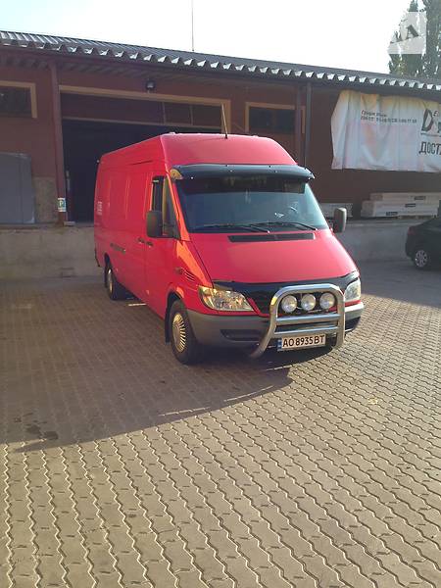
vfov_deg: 55.4
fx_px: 561
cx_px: 220
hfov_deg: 42.9
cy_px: 294
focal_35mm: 33
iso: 50
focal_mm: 4.1
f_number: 2.4
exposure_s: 1/488
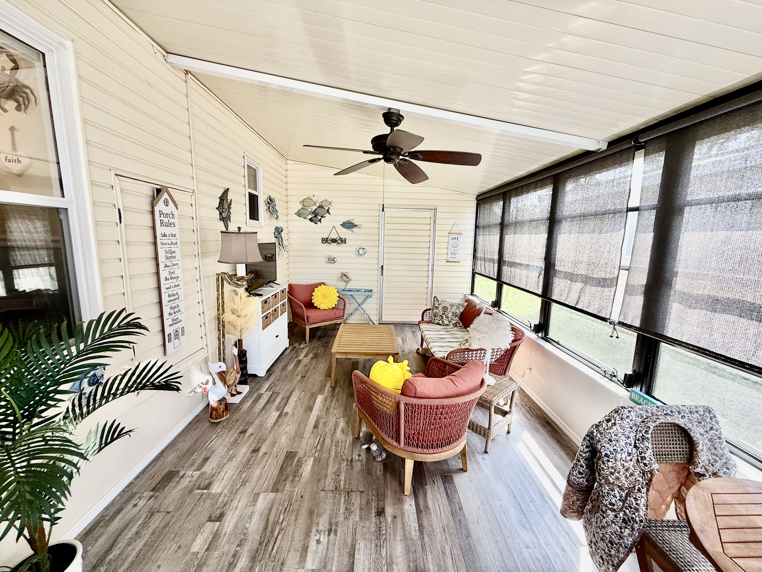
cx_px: 381
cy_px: 286
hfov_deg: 102.1
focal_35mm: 14
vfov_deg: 85.7
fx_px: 308
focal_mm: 2.22
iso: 80
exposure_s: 1/99
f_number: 2.2
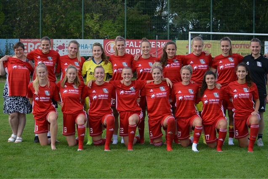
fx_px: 614
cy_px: 90
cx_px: 134
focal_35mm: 82
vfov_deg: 16.5
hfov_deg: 24.6
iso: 400
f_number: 4.5
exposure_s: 1/1000
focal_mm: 55
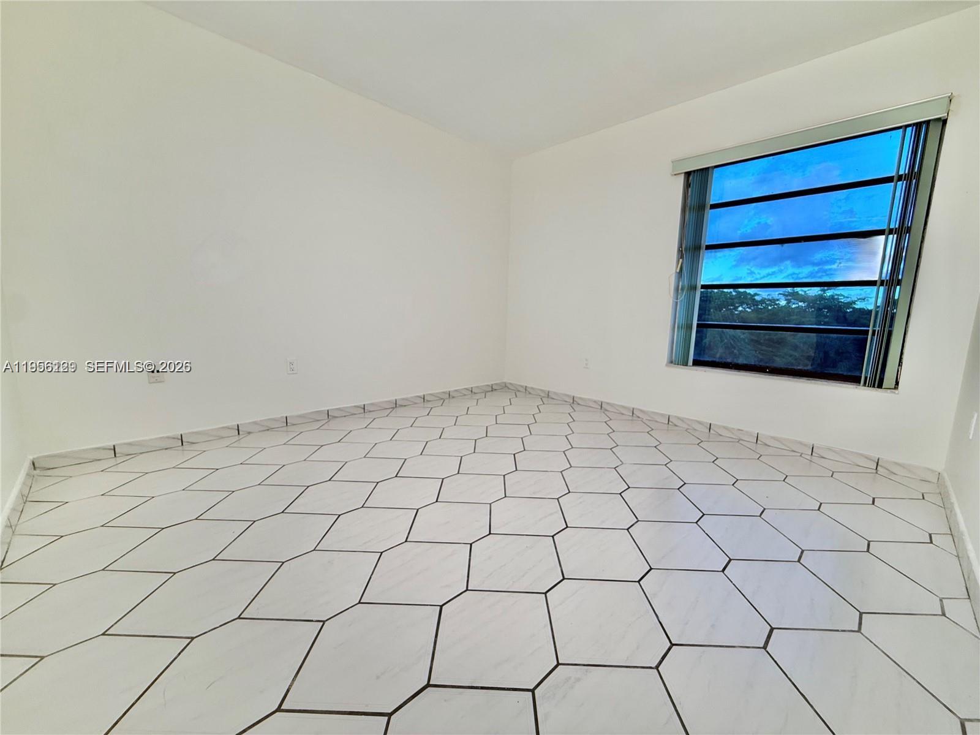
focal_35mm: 14
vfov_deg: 85.7
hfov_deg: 102.1
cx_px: 490
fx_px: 396
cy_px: 368
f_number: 2.2
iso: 80
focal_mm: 2.22
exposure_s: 1/100
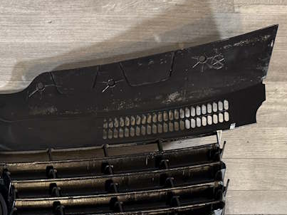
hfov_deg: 28.0
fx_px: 506
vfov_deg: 23.8
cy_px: 155
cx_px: -51
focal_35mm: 61
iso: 250
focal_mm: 6.76
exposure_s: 1/50
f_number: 1.78
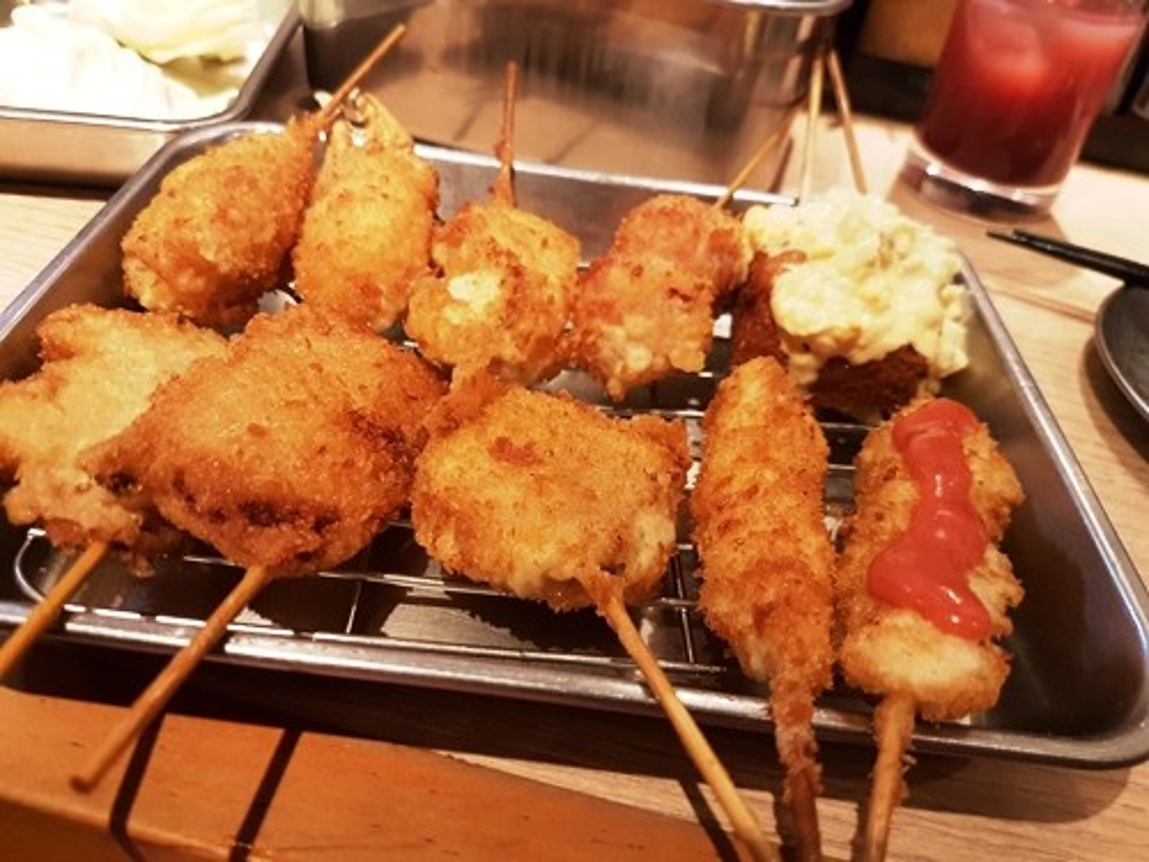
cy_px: 431
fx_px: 863
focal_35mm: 26
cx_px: 574
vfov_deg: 53.1
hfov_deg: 67.3
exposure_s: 1/60
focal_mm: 4.2
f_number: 1.7
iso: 200
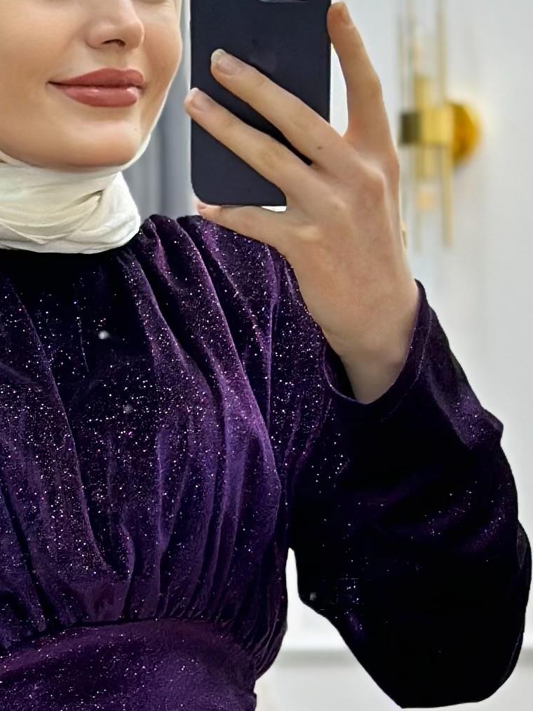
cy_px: 721
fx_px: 3920
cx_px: -22
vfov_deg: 10.3
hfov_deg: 7.7
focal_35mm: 191
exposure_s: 1/141
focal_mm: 6.86
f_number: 1.78
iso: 80
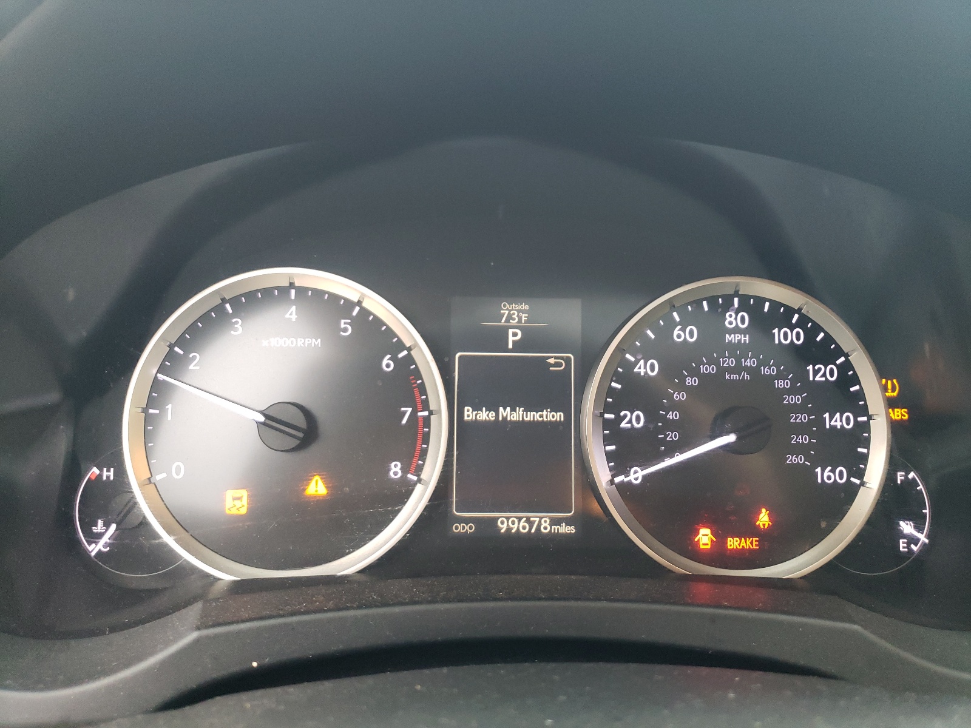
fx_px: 729
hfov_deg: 67.3
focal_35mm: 26
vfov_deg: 53.1
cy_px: 364
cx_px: 486
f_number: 1.5
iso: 254
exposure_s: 1/50
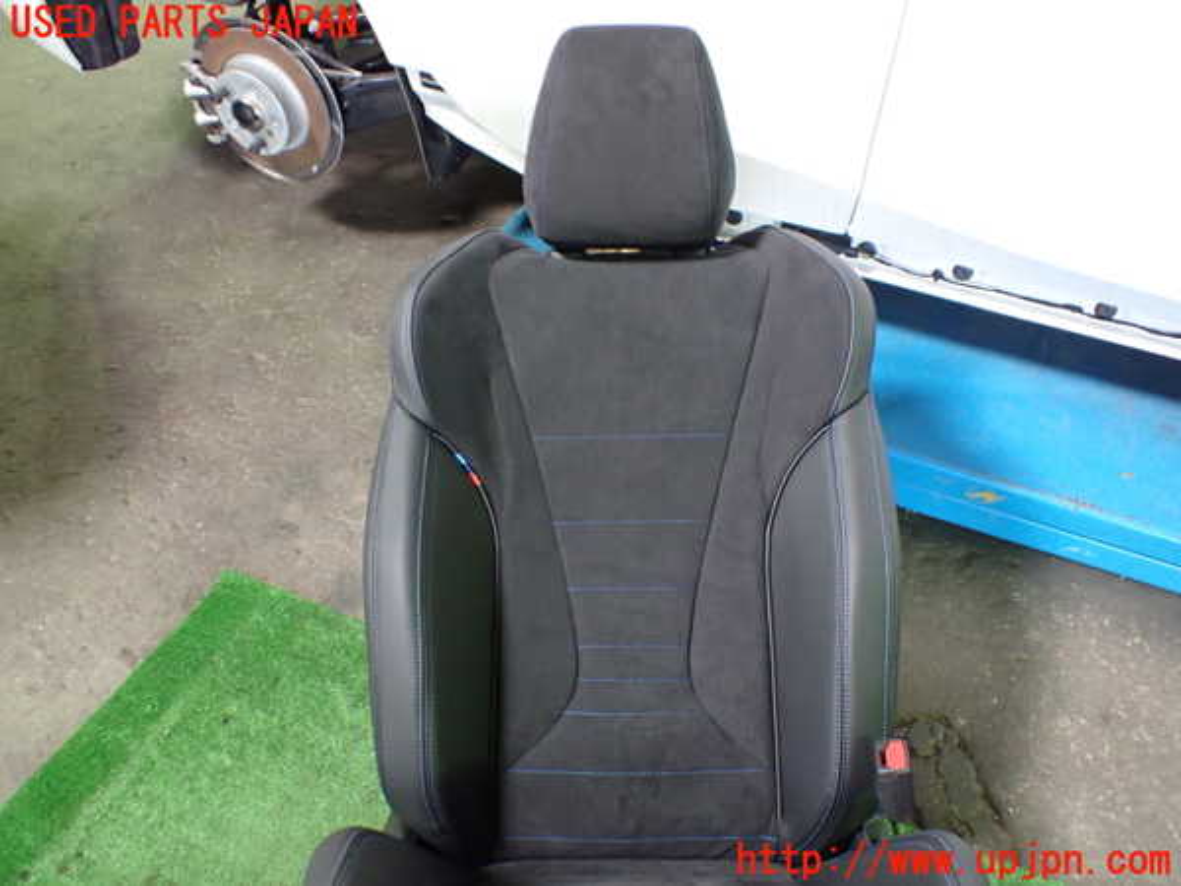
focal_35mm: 30
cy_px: 443
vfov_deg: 46.8
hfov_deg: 60.0
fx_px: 1024
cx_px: 590
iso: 800
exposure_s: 1/80
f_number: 2.3
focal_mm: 5.4
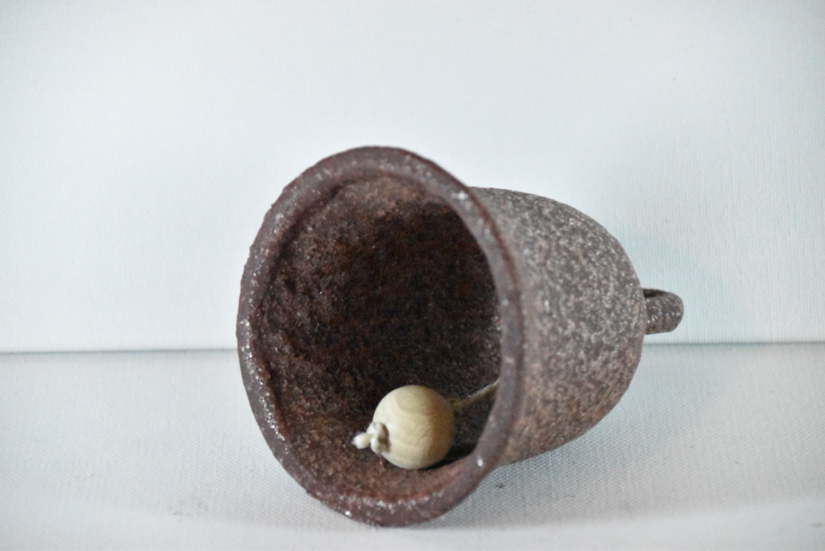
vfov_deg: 5.9
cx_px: 412
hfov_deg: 8.9
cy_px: 276
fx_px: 5329
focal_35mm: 232
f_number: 6
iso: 18000
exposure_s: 1/250
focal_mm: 155
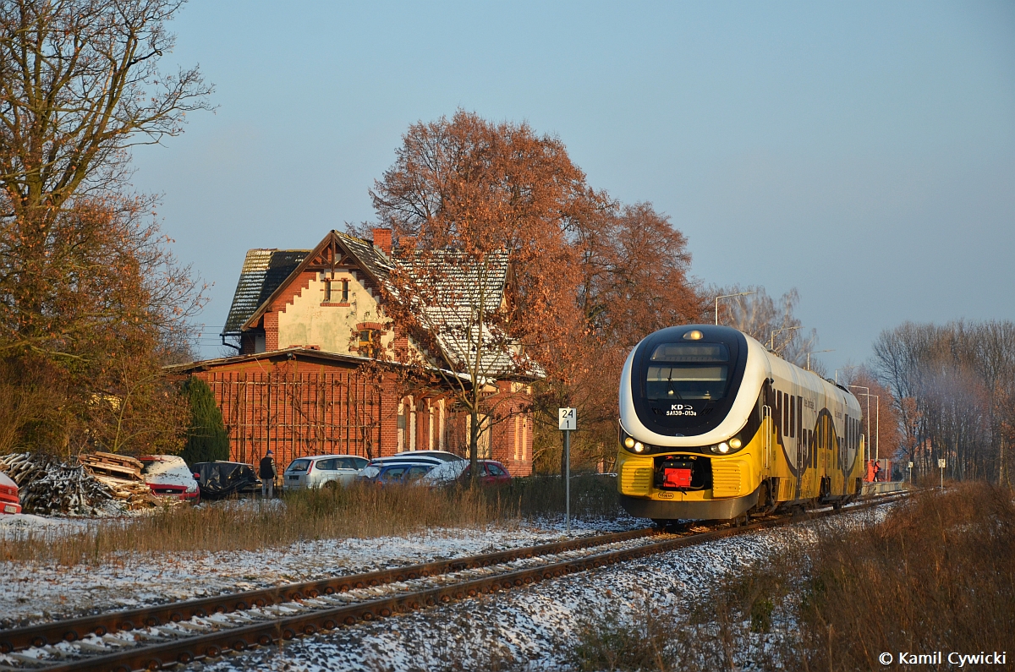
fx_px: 2786
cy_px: 336
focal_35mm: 99
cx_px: 508
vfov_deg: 13.8
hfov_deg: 20.7
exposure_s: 1/1250
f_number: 5.3
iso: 500
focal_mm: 66
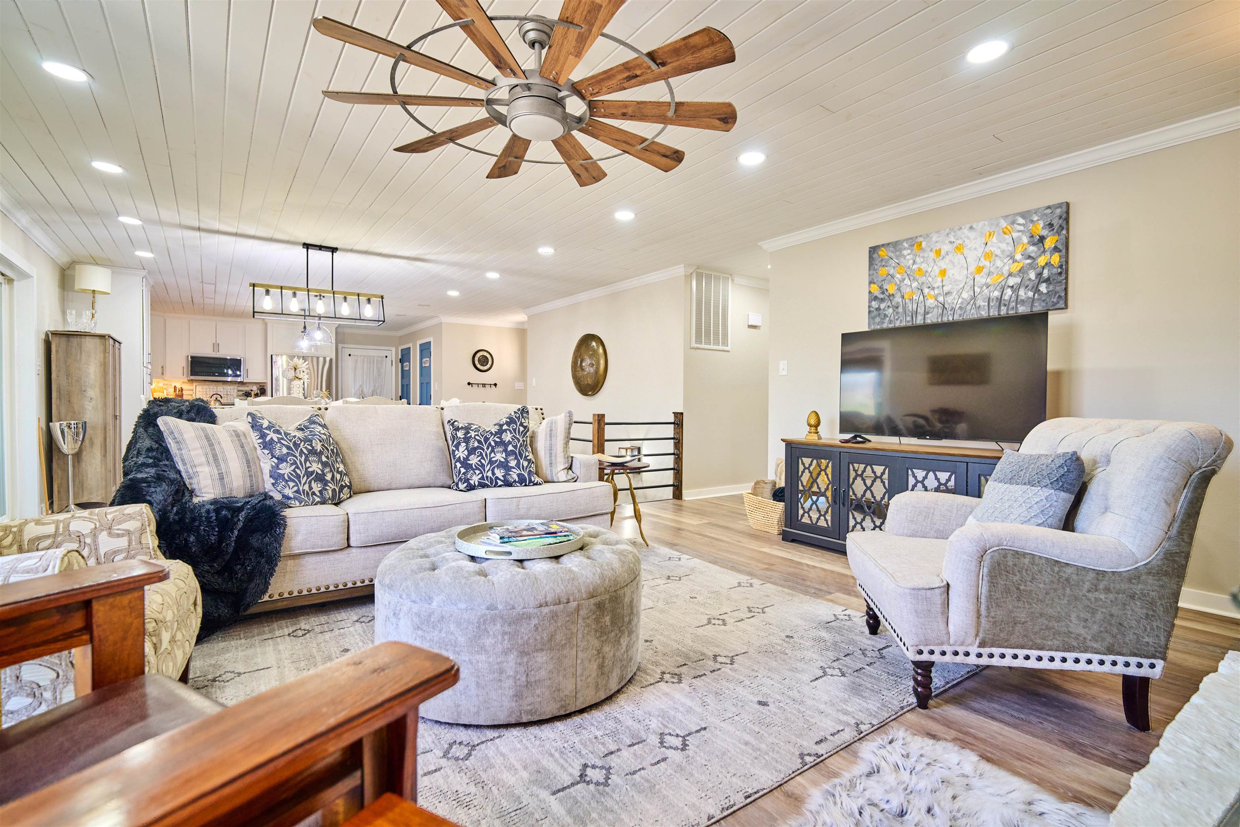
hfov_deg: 96.7
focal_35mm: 16
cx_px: 620
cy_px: 414
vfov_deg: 73.7
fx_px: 551
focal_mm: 16
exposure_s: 1/500
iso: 1600
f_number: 3.5
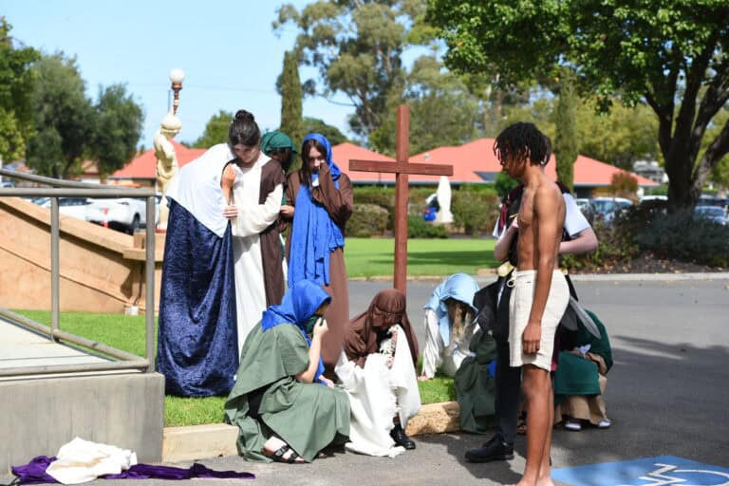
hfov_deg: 24.8
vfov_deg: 16.7
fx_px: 1660
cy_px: 243
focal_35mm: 82
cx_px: 364
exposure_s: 1/1000
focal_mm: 82
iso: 200
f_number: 4.5
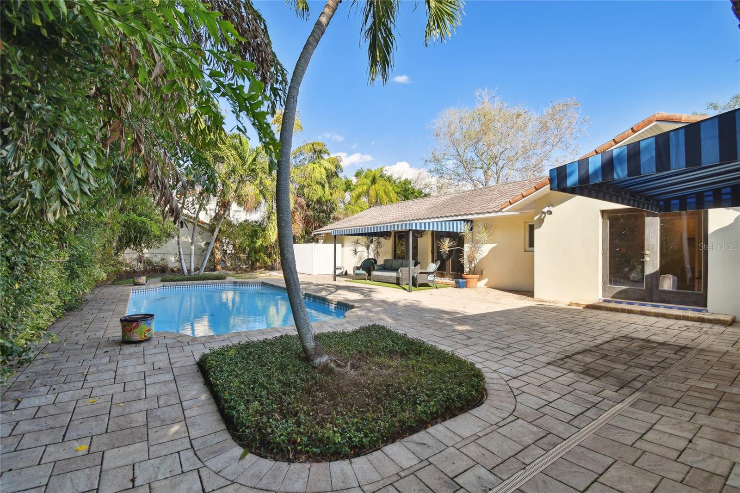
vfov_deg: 77.3
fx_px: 308
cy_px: 246
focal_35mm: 15
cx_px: 370
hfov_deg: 100.4
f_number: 7.1
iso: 100
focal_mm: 10
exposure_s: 1/160
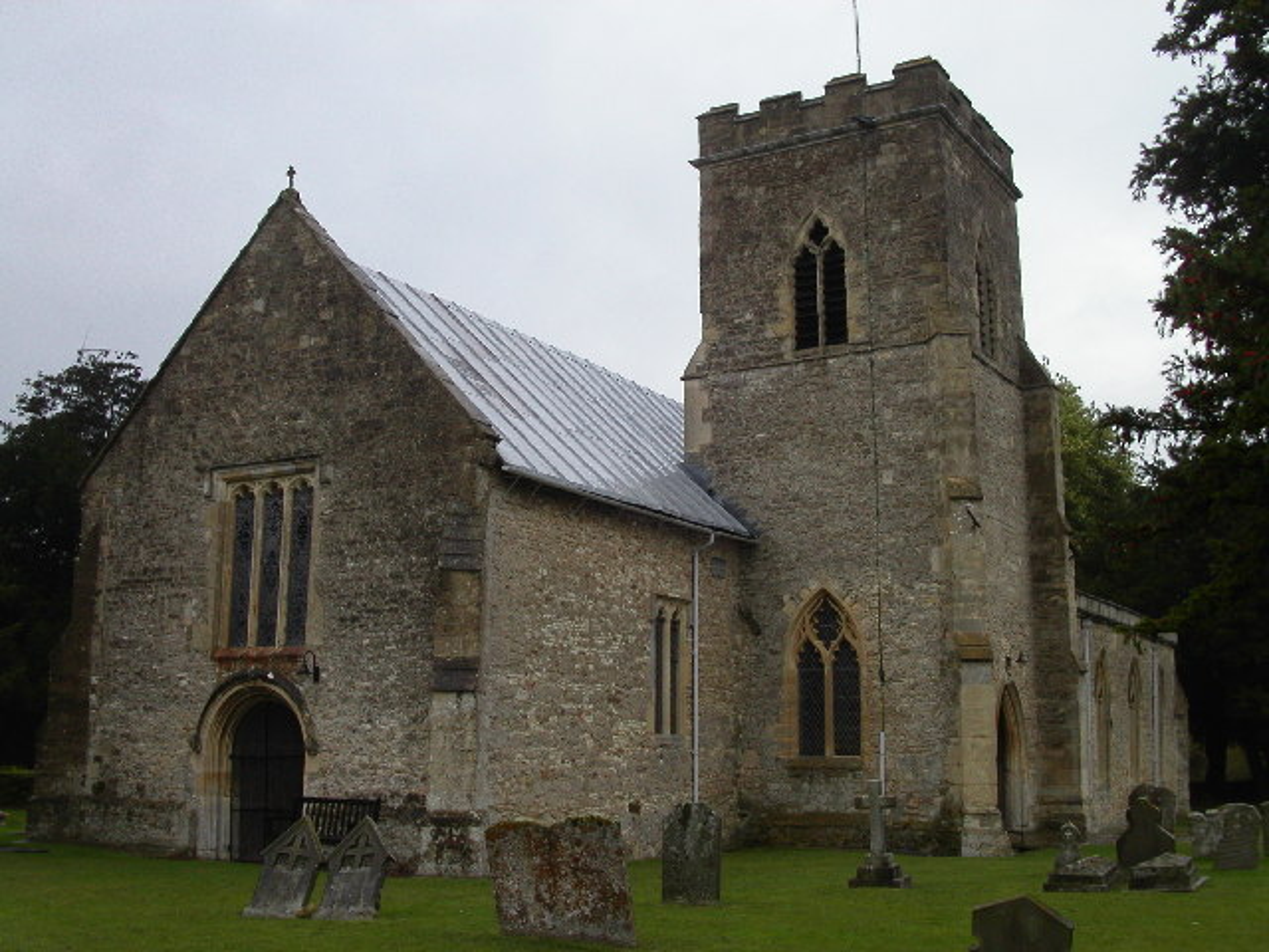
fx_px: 1393
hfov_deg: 49.0
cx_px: 634
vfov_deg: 37.7
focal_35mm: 38
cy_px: 476
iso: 100
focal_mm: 7.8
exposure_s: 1/60
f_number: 4
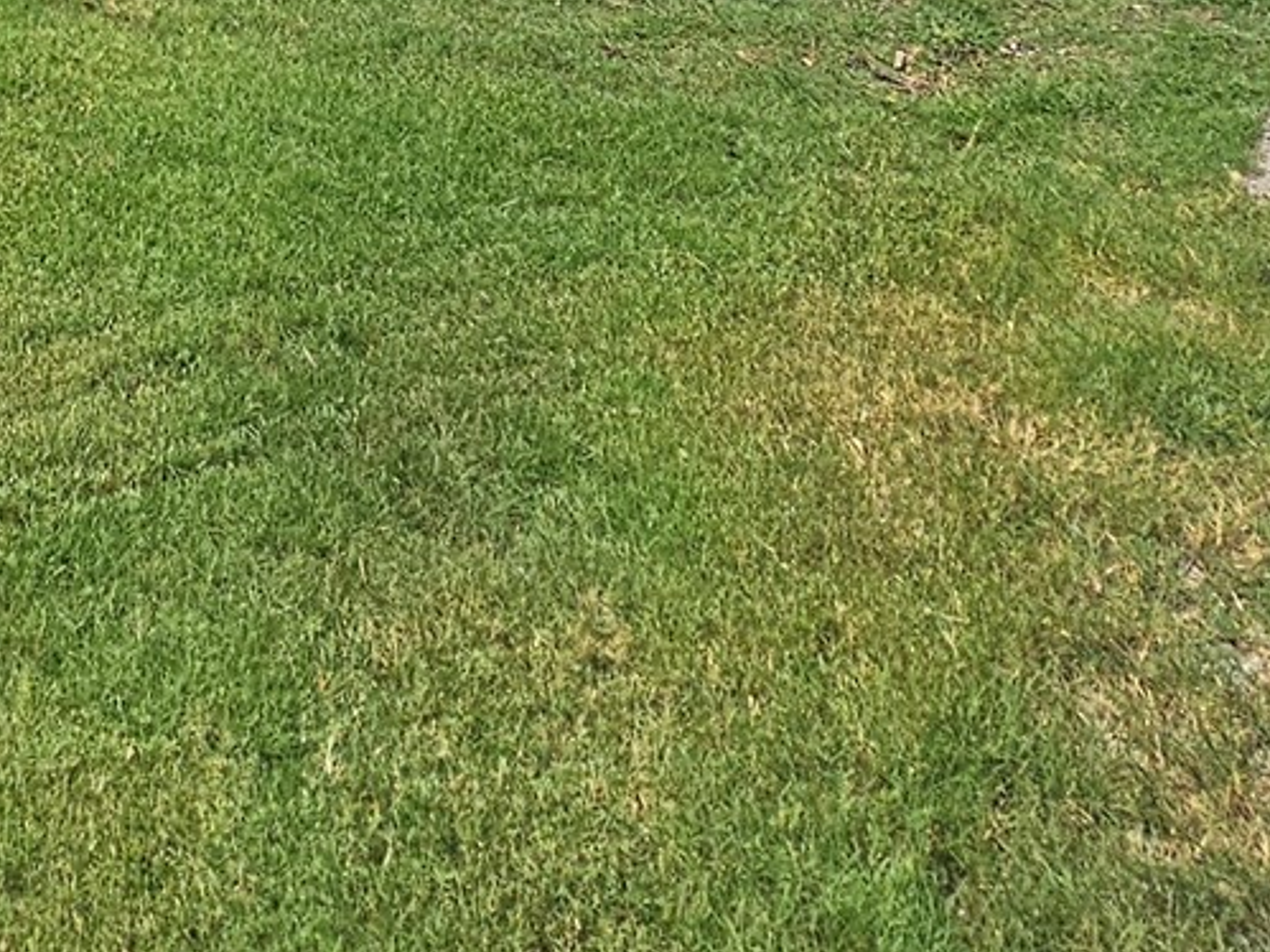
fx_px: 1834
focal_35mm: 50
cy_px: -695
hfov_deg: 33.8
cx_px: -89
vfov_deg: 21.2
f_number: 2.2
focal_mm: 2.2
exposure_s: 1/4654
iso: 50
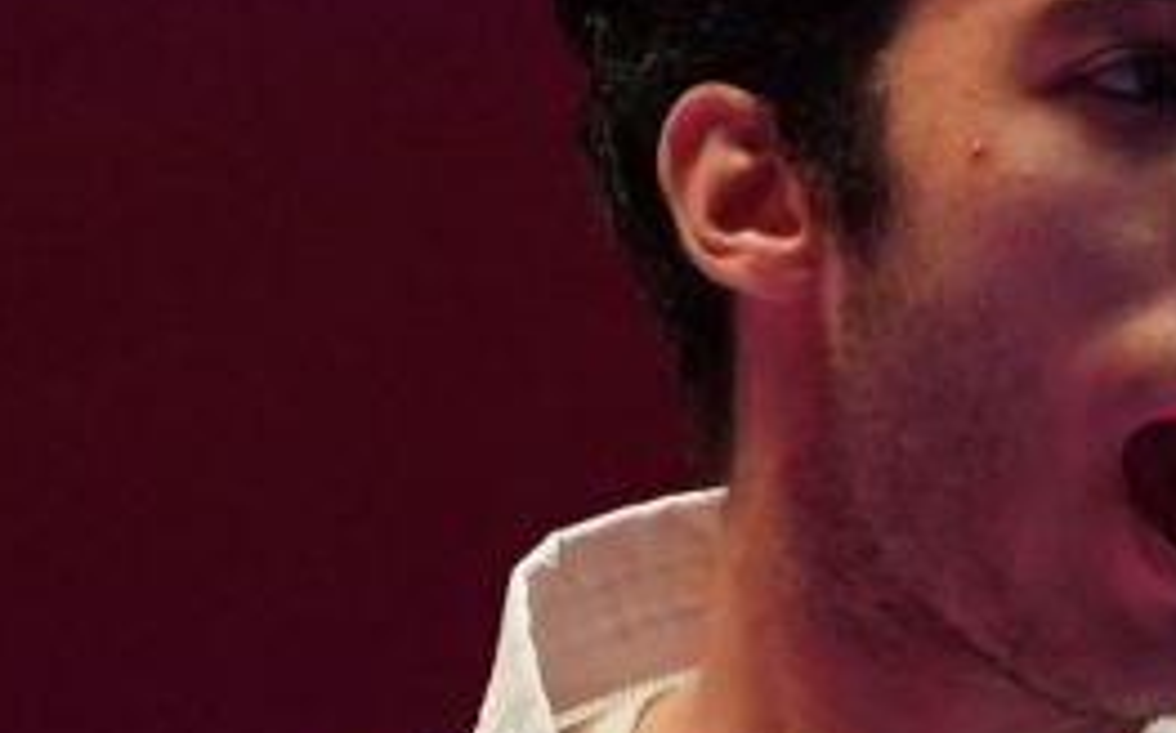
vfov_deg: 0.9
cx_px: 1605
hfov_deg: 1.5
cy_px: 1551
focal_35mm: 1396
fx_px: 44713
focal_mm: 200
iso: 2500
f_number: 2.8
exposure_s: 1/1000
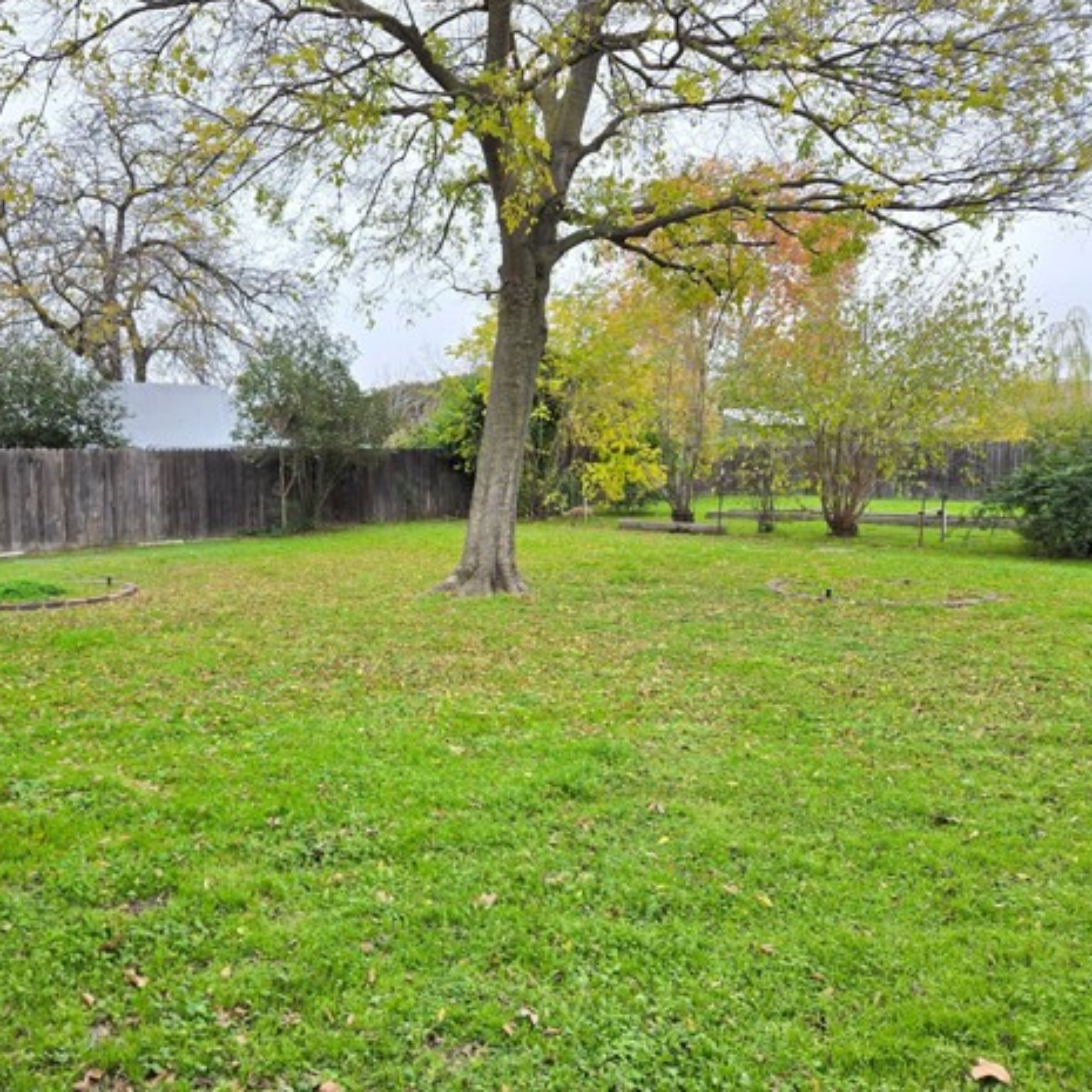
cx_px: 423
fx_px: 999
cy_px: 545
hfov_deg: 56.7
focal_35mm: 28
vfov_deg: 57.3
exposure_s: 1/249
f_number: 1.8
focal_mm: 5.4
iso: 25
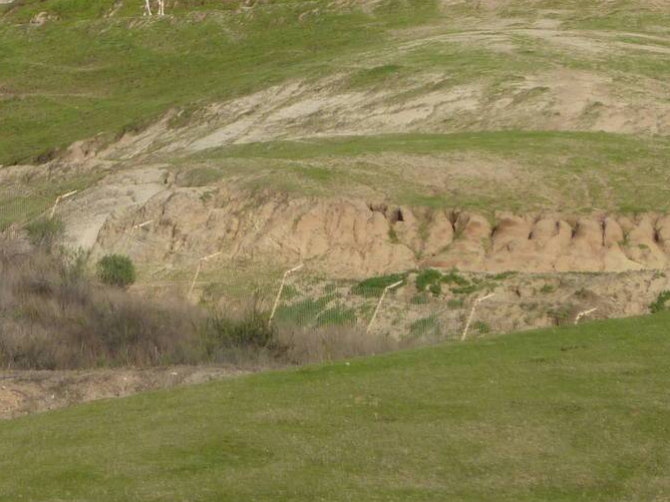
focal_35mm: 719
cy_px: -10
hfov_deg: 2.8
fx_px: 13916
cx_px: 30
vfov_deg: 2.1
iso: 80
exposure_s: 1/400
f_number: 4.9
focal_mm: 49.2
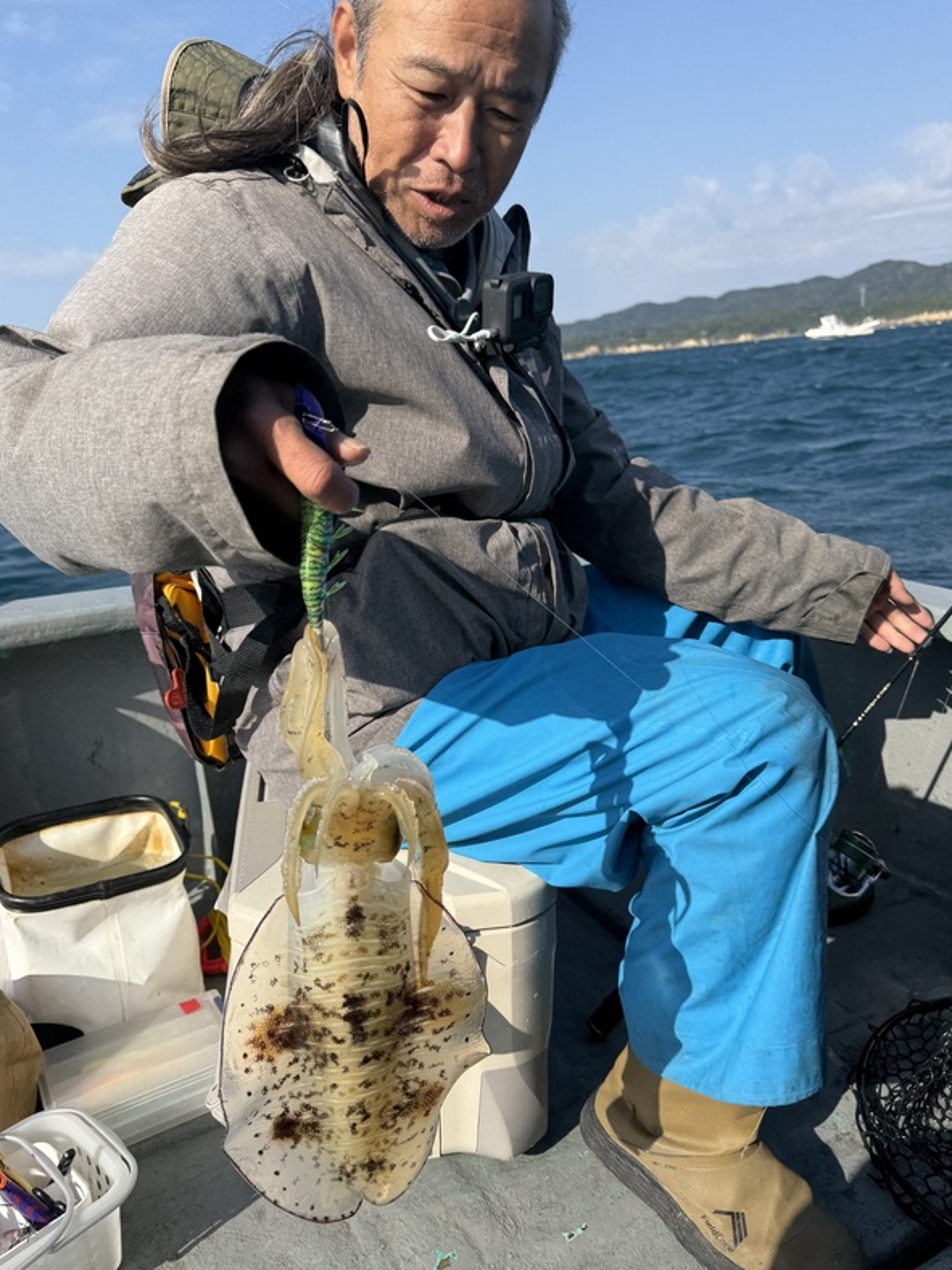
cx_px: 482
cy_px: 645
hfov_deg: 53.1
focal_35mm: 26
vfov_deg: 67.3
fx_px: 953
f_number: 1.78
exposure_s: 1/3759
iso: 80
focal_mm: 6.76
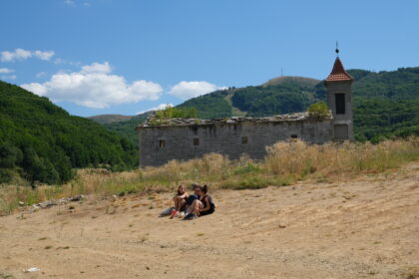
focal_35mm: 53
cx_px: 210
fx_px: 617
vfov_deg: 25.5
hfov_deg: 37.5
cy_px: 140
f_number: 8
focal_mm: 35.3
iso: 160
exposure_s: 1/420
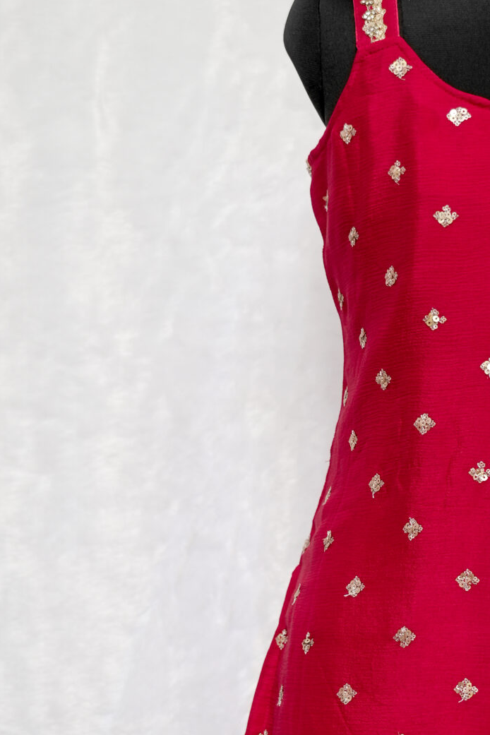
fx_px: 2511
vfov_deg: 16.5
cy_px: 571
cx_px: 500
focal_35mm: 123
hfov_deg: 11.0
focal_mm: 50
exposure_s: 1/200
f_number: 4
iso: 320
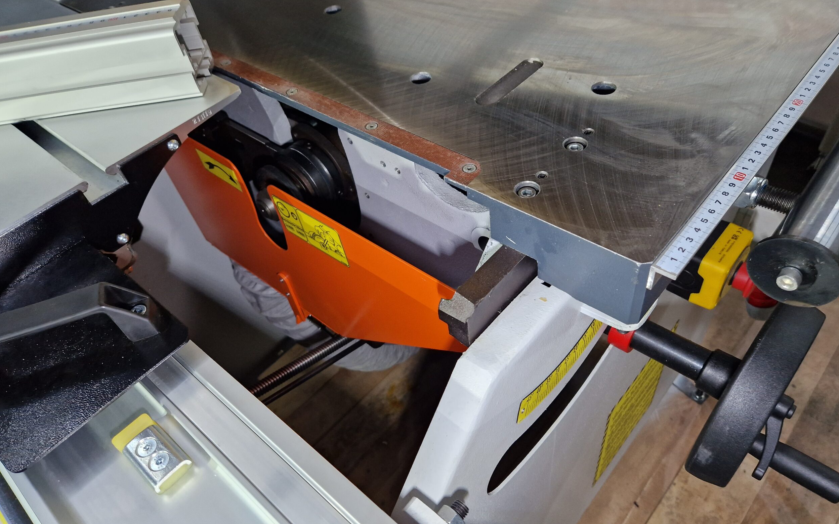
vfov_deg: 49.3
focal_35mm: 25
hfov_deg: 72.5
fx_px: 572
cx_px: 427
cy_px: 270
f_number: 1.8
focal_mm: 5.4
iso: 160
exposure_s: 1/100
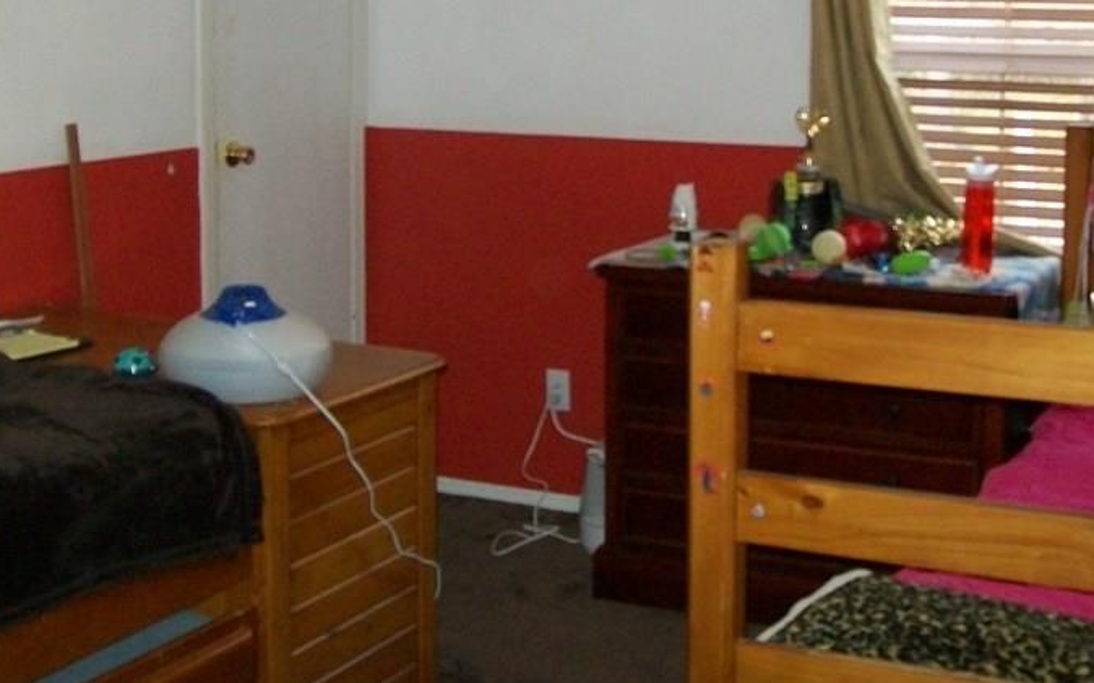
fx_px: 1729
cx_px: 602
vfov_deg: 21.9
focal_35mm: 58
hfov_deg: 35.1
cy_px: 78
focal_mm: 6
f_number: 2.7
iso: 160
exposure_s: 1/60
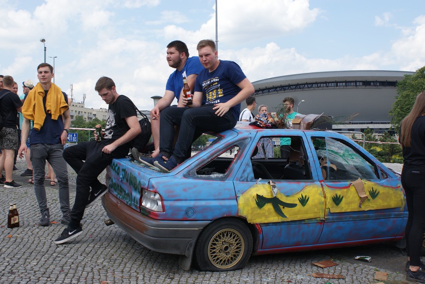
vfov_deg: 29.9
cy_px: 142
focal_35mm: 45
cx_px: 212
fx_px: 532
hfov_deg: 43.6
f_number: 9
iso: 100
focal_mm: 30
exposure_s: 1/160
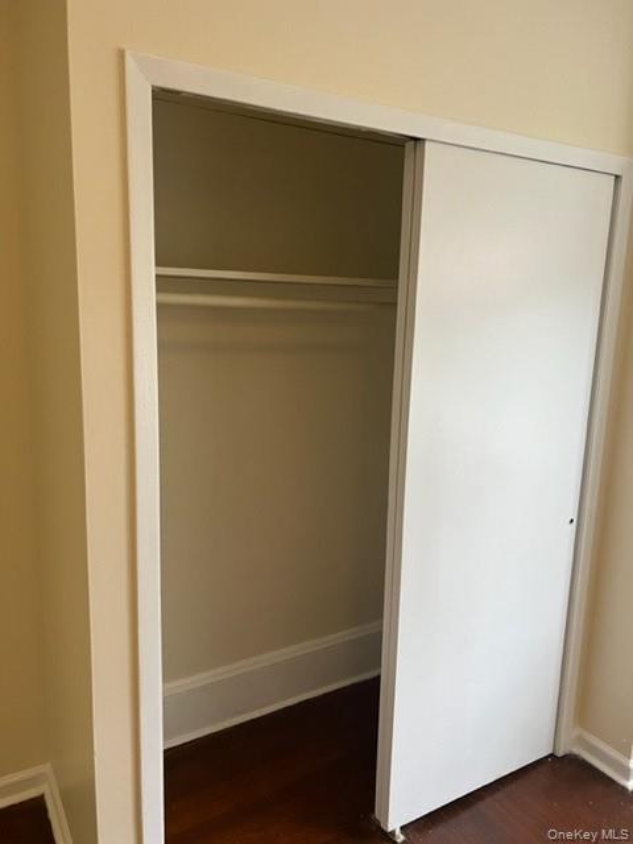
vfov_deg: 67.3
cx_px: 316
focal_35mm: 26
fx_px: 634
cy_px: 422
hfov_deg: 53.1
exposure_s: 1/60
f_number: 1.5
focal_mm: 5.7
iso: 100
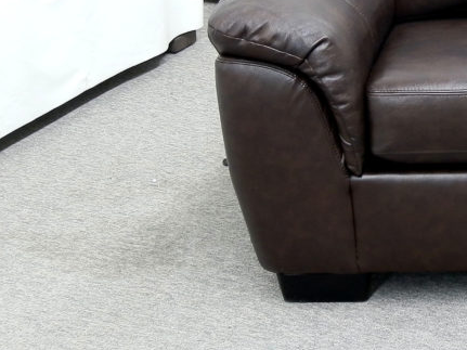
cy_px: 16
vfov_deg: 14.2
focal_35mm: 103
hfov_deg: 18.4
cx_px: 510
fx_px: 1389
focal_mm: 6.78
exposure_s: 1/2
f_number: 3.3
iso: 64
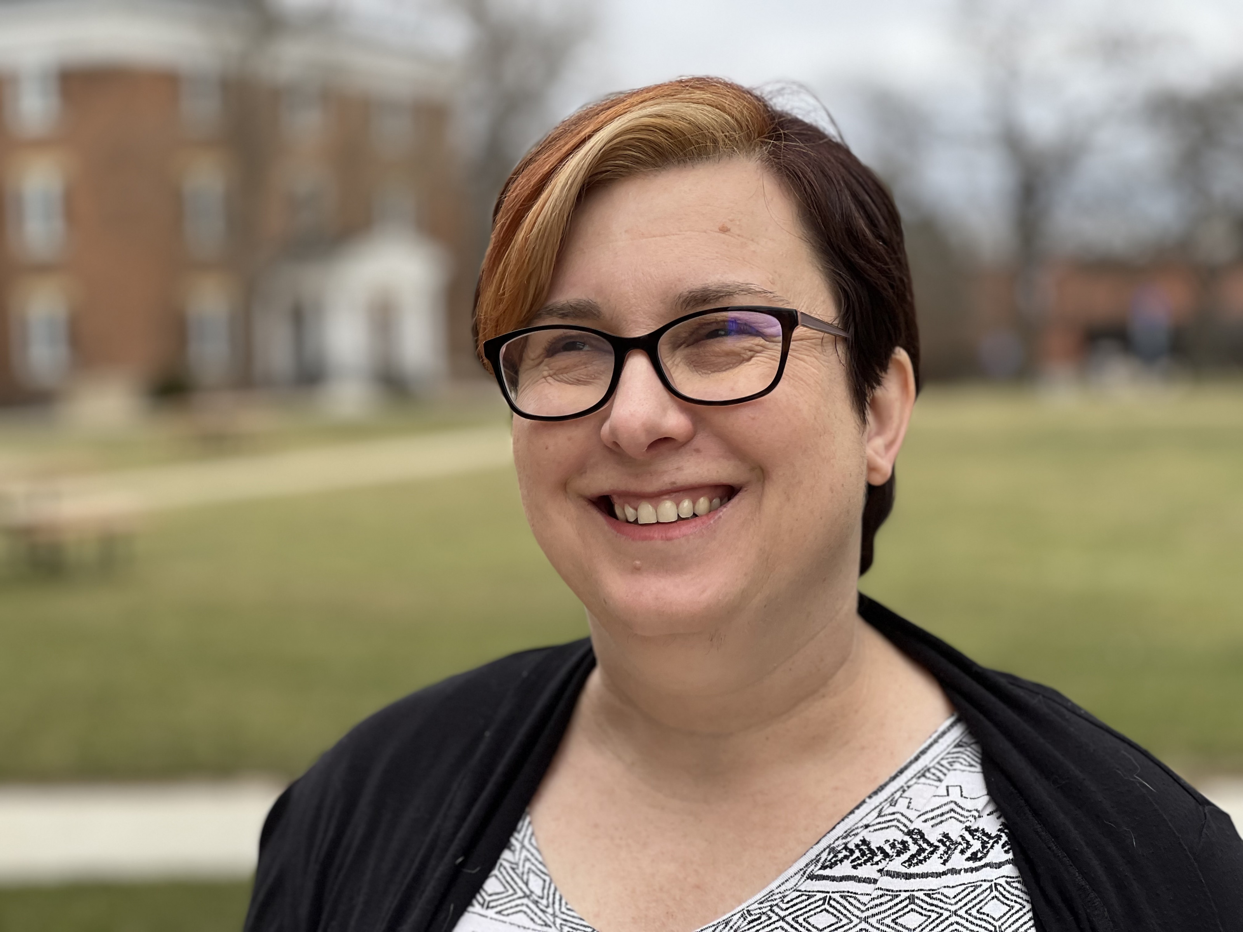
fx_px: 2765
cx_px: 622
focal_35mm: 77
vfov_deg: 19.1
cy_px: 466
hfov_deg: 25.3
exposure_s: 1/121
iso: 32
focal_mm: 9
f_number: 2.8
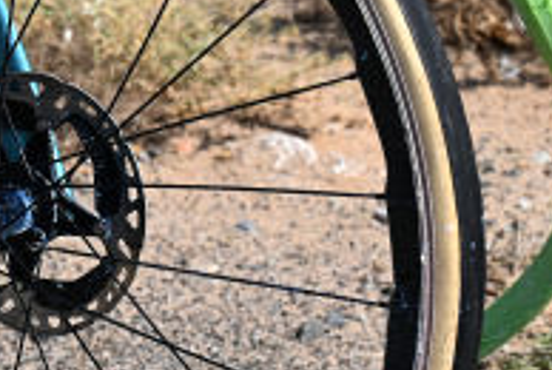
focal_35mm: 369
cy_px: -175
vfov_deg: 3.7
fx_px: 5667
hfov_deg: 5.5
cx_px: -452
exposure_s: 1/2000
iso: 250
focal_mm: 70
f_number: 5
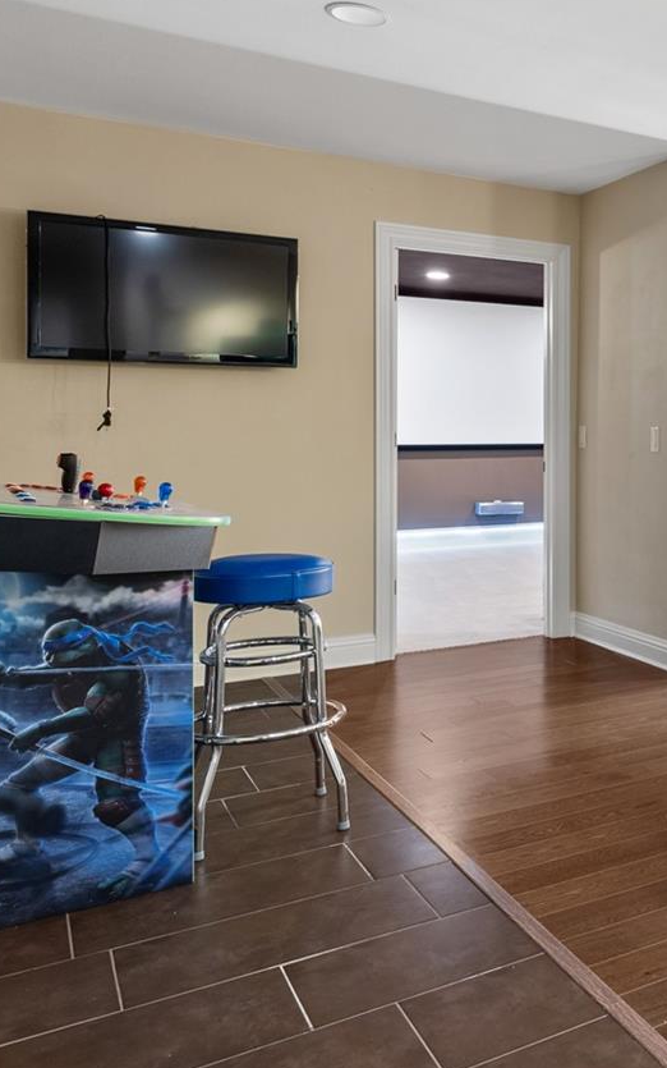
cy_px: 434
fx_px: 1018
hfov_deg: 29.8
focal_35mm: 35
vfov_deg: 55.0
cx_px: 843
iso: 250
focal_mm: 14
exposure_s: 3
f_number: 8
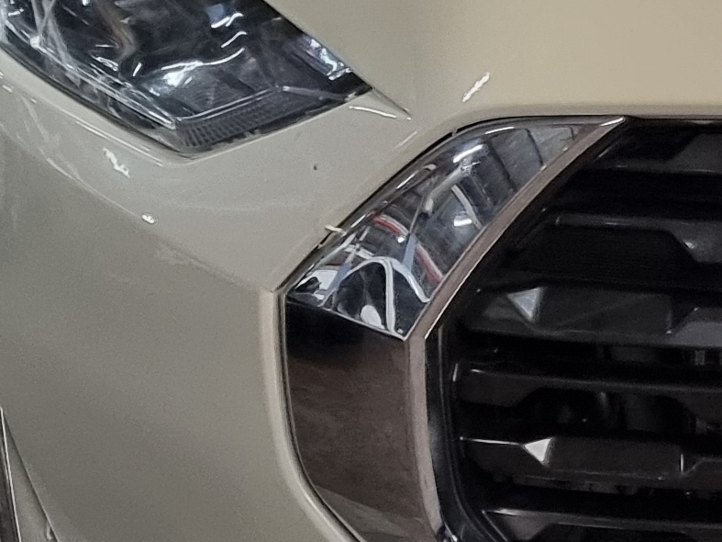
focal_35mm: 122
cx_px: 1261
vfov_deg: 12.1
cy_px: 158
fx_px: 2544
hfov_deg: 14.4
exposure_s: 1/100
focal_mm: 6.7
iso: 250
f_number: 1.8
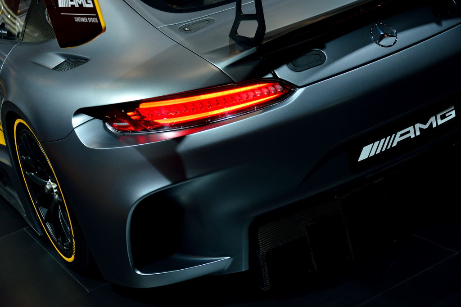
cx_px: 230
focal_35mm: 68
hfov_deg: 29.7
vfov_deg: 20.0
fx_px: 871
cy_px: 154
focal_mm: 68
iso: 800
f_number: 4.8
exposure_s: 1/320
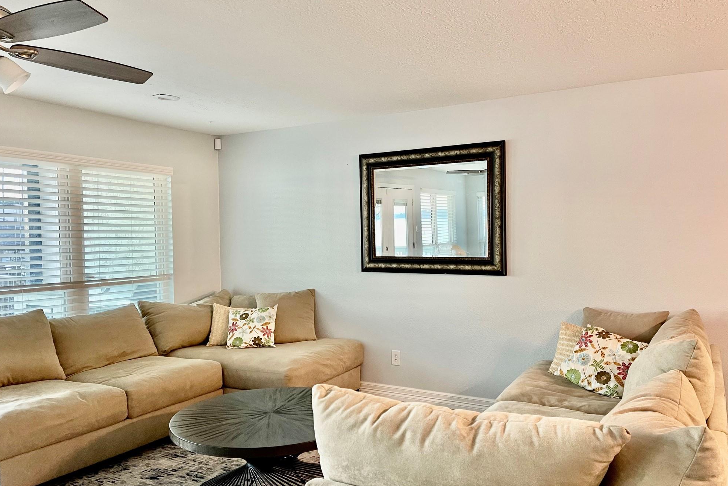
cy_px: 240
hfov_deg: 65.5
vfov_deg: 46.4
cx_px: 367
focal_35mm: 28
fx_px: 566
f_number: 1.6
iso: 250
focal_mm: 5.1
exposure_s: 1/60
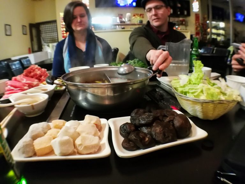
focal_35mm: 27
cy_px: 92
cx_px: 122
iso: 640
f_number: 2.2
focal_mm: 3.95
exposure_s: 1/20
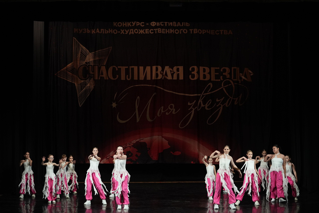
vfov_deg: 16.1
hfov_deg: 23.9
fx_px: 753
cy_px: 106
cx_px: 160
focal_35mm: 85
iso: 2500
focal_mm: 85
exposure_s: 1/400
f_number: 2.8
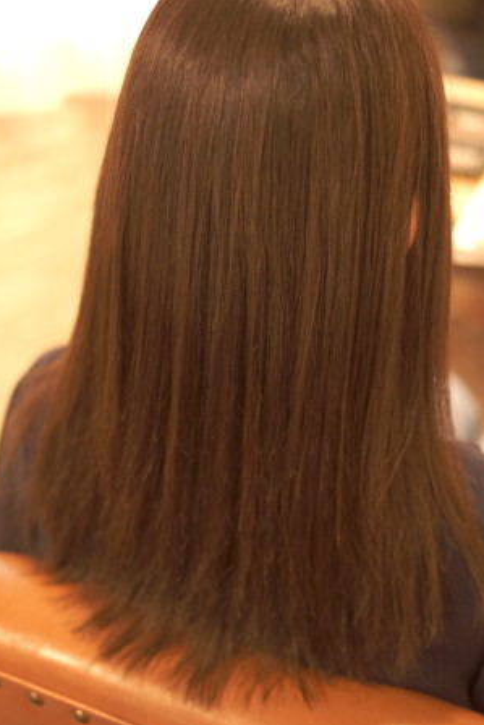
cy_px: 325
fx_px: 1180
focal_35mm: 59
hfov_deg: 23.2
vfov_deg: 34.1
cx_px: 236
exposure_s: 1/400
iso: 800
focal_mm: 35
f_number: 2
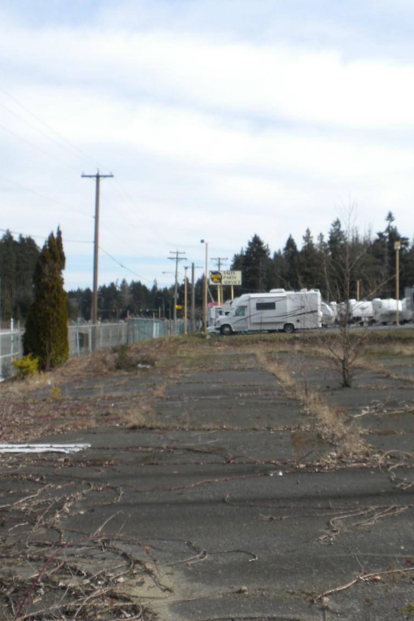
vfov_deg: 36.9
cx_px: 272
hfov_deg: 24.9
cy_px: 314
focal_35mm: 54
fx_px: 931
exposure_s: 1/84.8
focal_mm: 6.6
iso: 64
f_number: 10
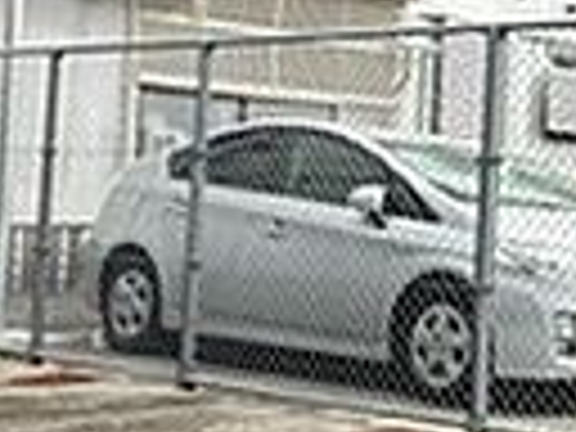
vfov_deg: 21.0
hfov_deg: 22.8
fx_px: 1165
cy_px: 171
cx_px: 855
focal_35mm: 70
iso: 40
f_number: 2.2
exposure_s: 1/118
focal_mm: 2.22
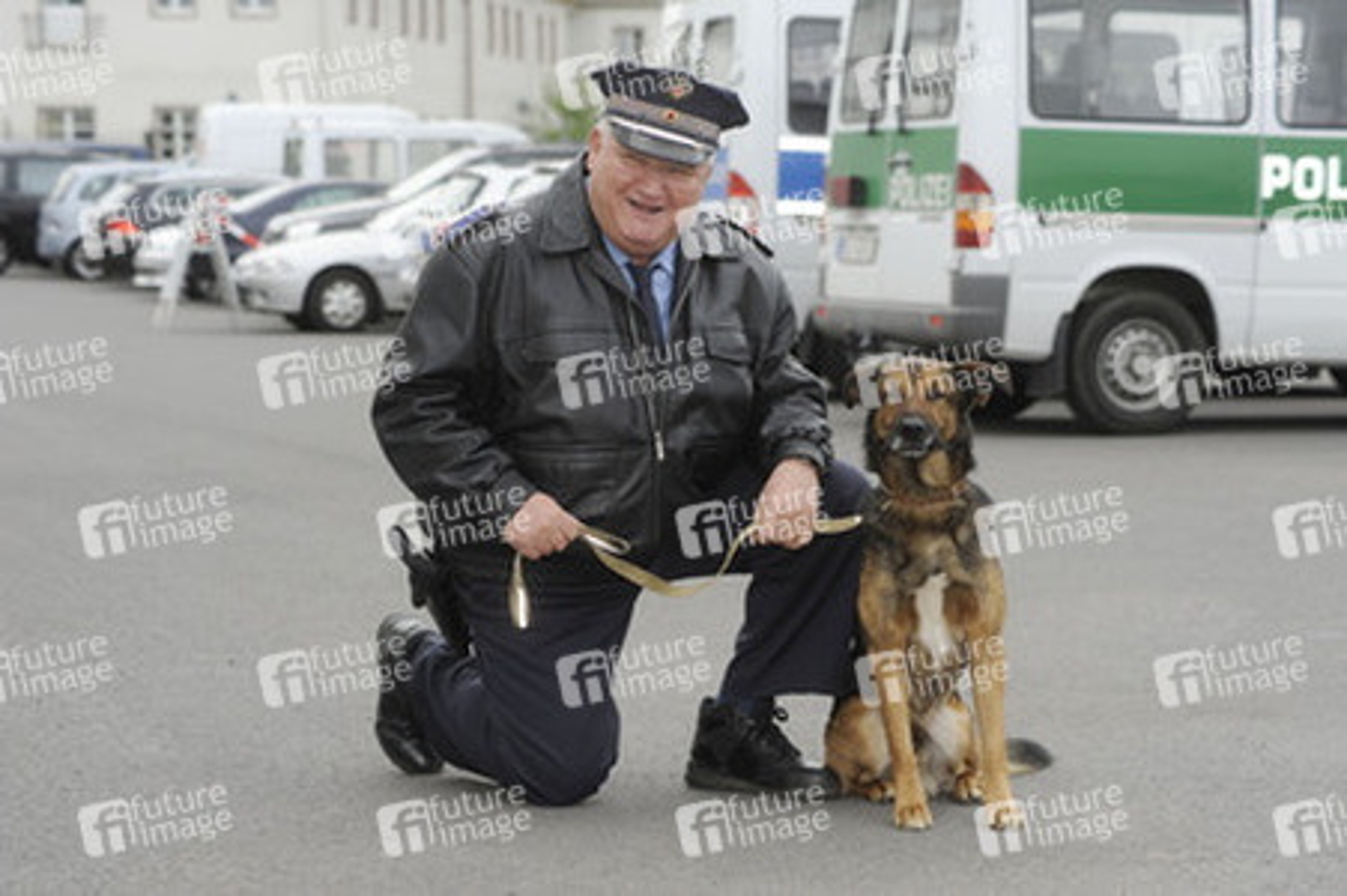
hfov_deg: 21.5
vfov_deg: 14.4
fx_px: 3552
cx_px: 674
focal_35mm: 95
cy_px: 448
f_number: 5.6
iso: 250
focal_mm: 95
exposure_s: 1/640
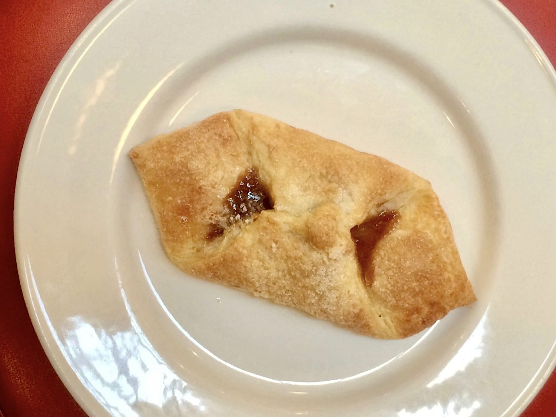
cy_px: 208
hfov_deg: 46.8
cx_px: 278
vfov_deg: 36.0
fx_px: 642
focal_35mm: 40
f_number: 2.2
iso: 64
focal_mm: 4.12
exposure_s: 1/30
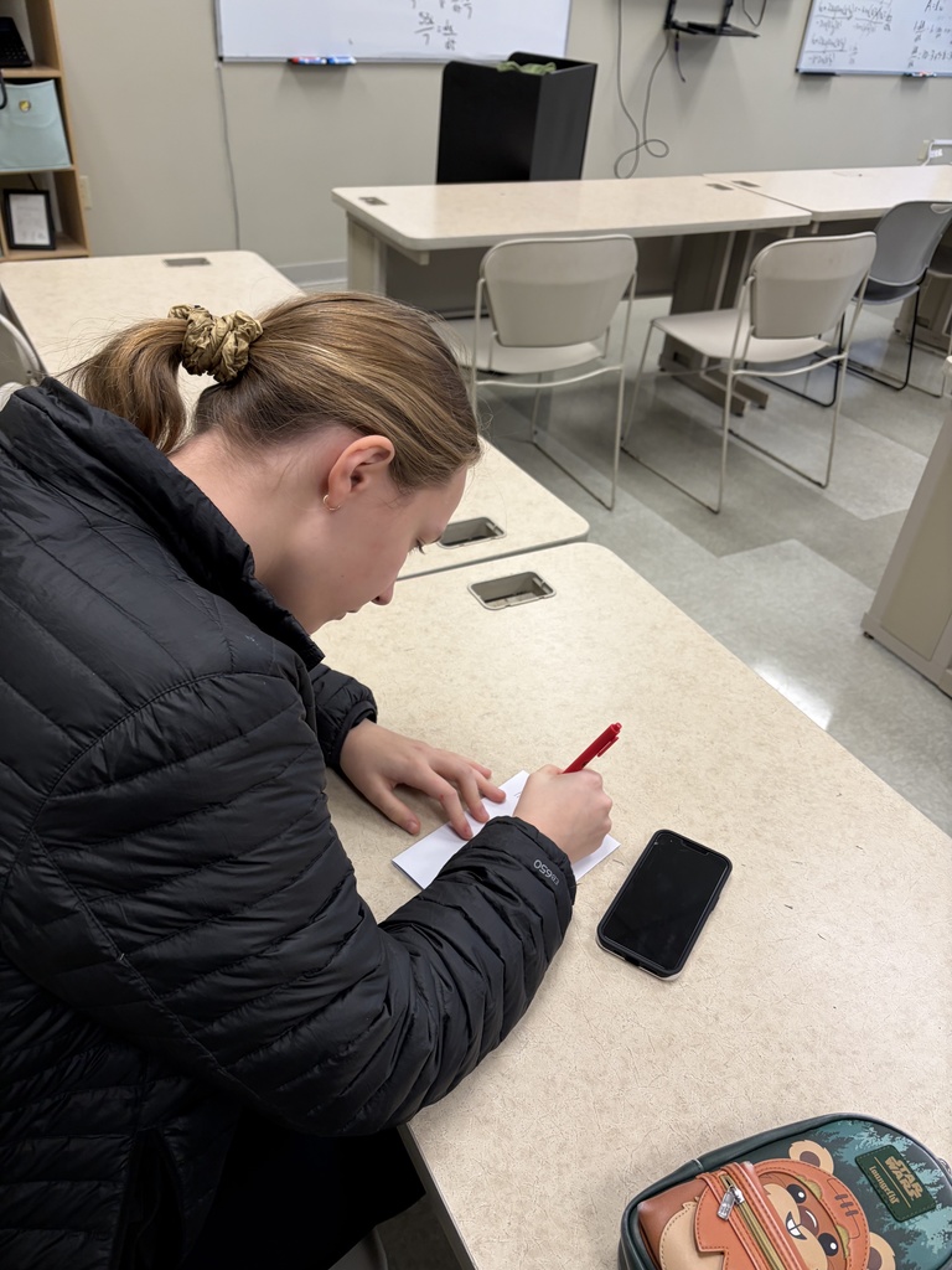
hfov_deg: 53.1
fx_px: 953
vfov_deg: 67.3
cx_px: 476
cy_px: 635
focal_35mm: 26
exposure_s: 1/60
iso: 80
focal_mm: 5.96
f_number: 1.6
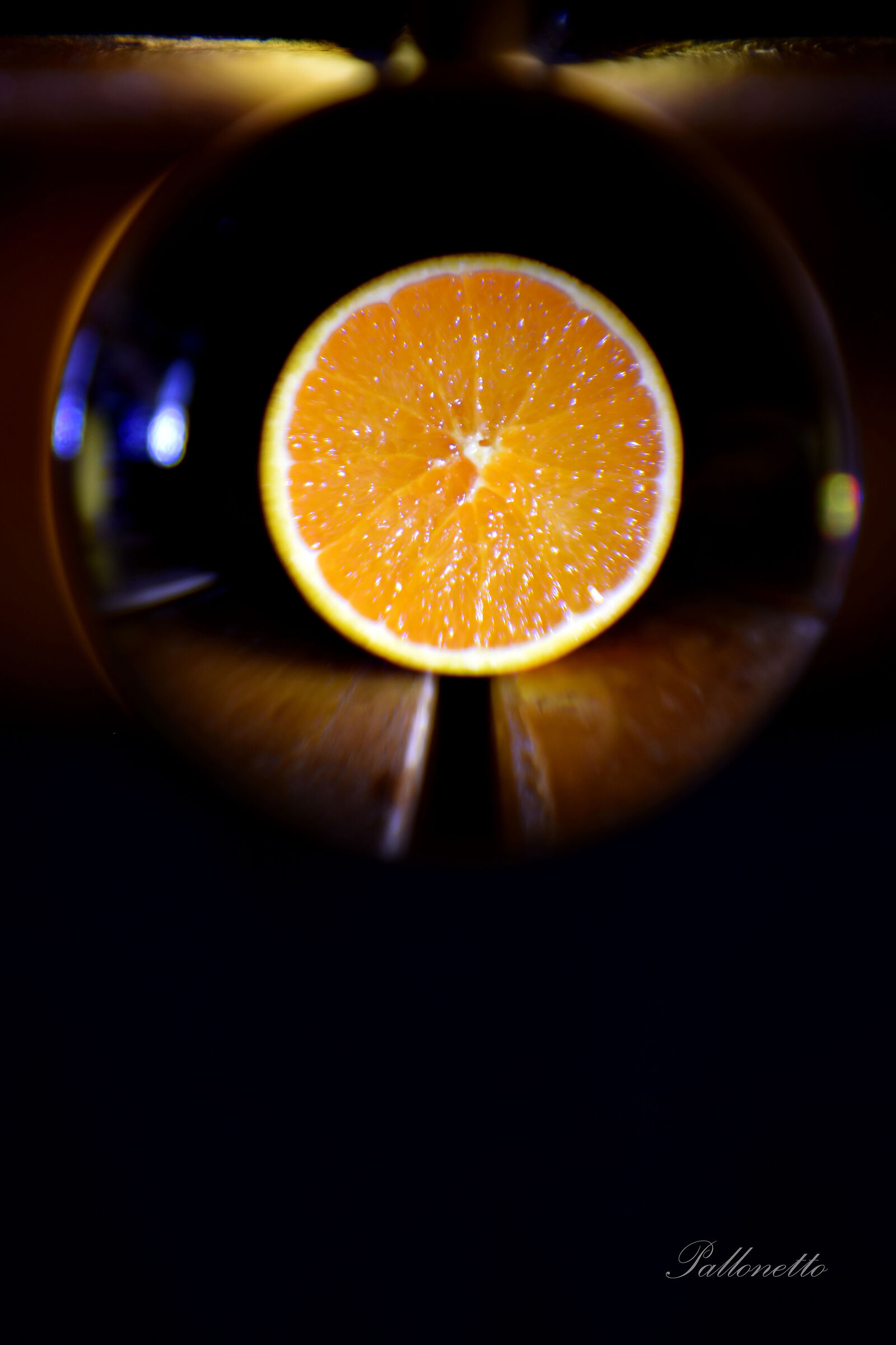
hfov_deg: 4.6
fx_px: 11199
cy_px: 672
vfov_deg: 6.9
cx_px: 448
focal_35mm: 300
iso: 100
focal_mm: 200
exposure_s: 1/8
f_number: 6.3
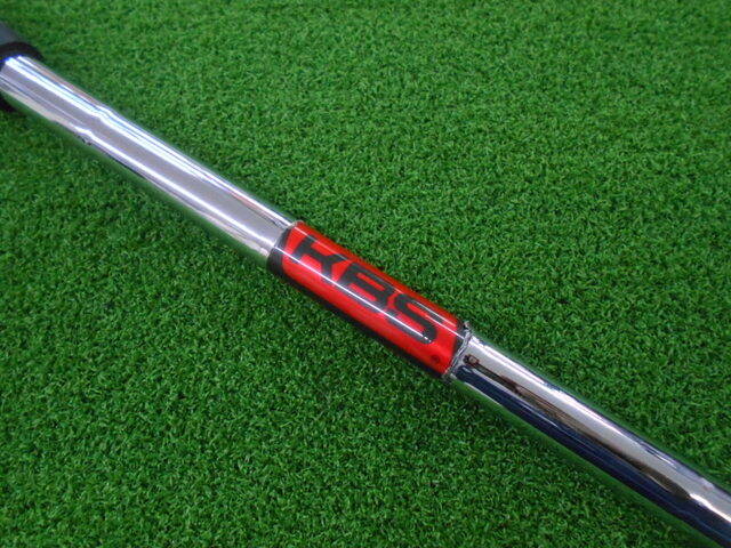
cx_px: 366
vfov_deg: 53.1
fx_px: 549
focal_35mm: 26
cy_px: 274
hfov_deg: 67.3
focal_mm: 4.6
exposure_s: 1/125
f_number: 3.2
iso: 800
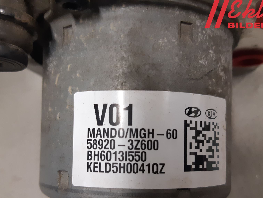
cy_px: 132
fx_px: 266
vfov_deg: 40.2
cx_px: 134
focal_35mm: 35
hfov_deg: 52.6
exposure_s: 1/50
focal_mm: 3.93
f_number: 1.7
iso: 160
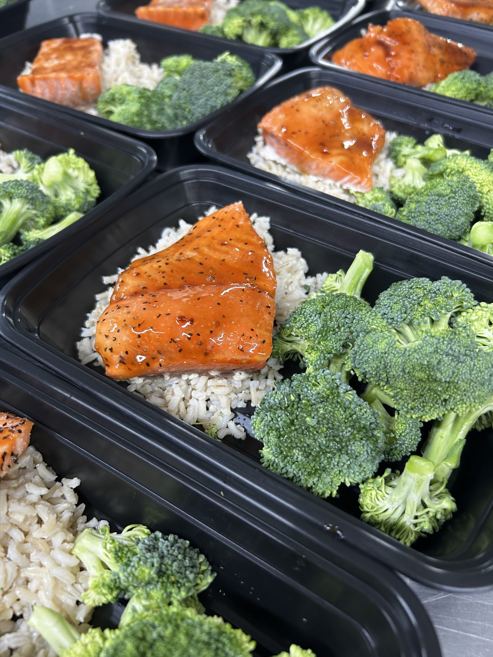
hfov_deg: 53.1
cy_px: 328
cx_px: 246
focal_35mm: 26
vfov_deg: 67.3
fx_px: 494
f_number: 1.5
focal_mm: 5.7
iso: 160
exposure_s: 1/60
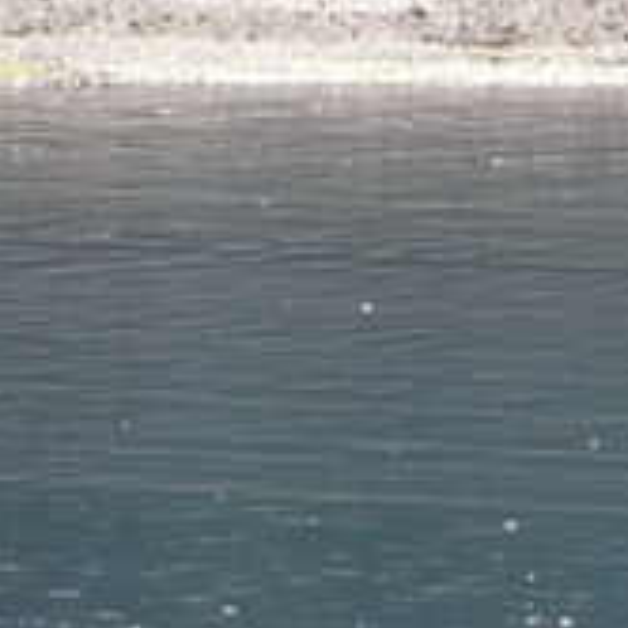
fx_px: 40414
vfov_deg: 0.9
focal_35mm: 1969
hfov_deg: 0.9
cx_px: 654
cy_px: 1309
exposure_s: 1/640
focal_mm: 300
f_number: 5.6
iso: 450
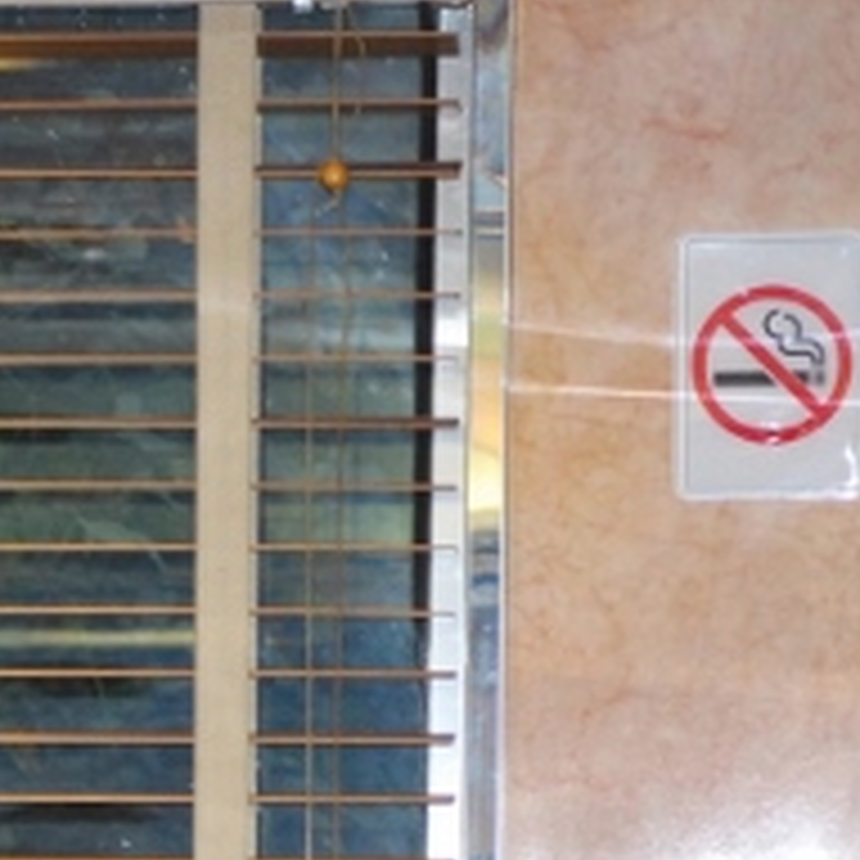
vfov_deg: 4.7
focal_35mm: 375
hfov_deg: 4.6
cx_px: -671
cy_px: 1063
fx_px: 10540
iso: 640
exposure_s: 1/60
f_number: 4.2
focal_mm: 70
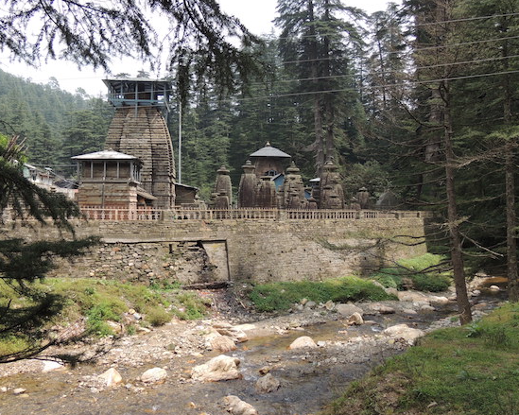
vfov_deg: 45.8
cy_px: 209
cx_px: 240
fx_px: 491
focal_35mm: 32
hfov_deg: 55.6
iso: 100
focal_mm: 5.3
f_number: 3.1
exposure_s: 1/500
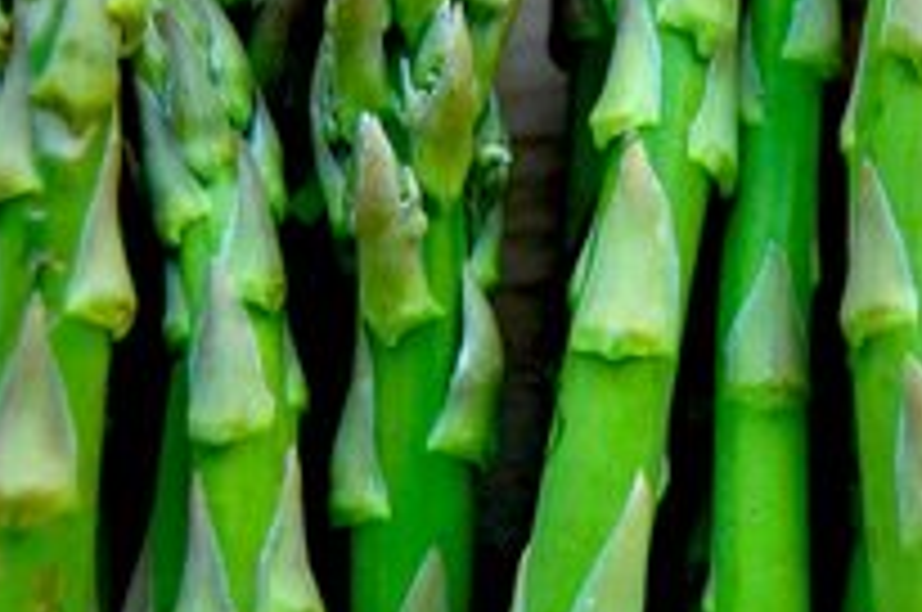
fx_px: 2992
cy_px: 122
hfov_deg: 17.4
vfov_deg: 11.6
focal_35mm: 117
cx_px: 724
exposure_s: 1/50
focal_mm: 32
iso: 200
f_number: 4.5
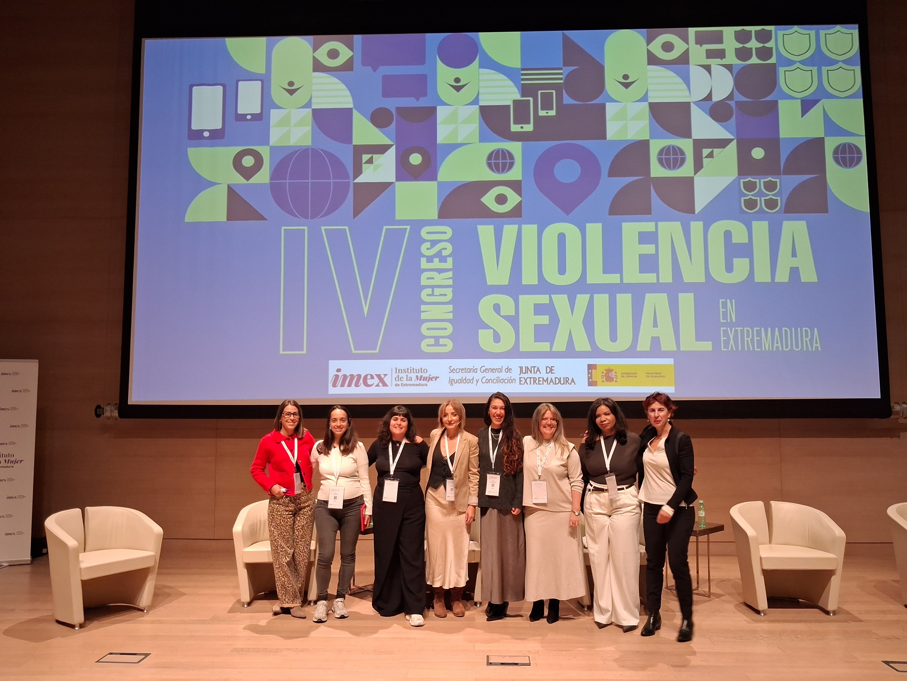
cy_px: 340
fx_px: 707
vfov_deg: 51.4
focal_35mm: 27
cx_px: 454
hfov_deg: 65.3
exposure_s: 1/50
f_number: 1.8
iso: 320
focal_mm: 4
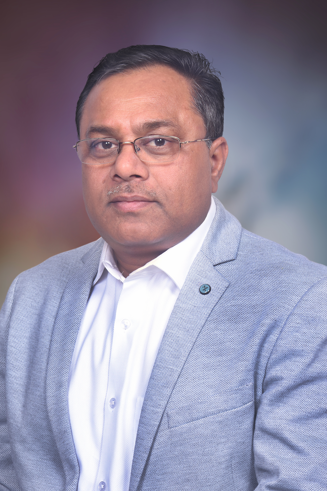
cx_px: 164
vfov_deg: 20.4
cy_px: 246
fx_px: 1361
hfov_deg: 13.7
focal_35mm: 100
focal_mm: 100
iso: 160
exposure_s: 1/125
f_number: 16
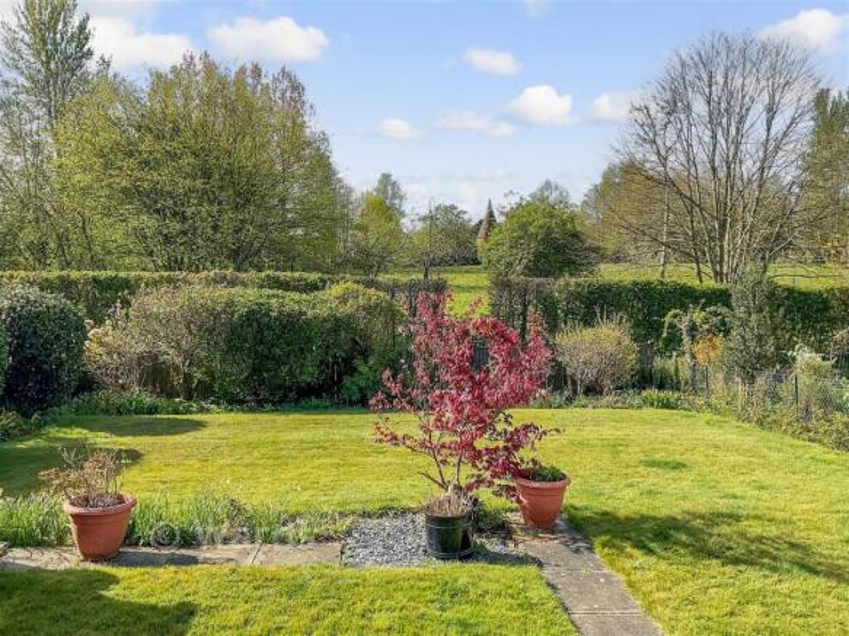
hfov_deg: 61.7
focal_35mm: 29
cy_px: 318
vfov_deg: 48.2
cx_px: 424
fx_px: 711
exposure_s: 1/1200
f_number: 1.8
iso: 16
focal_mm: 3
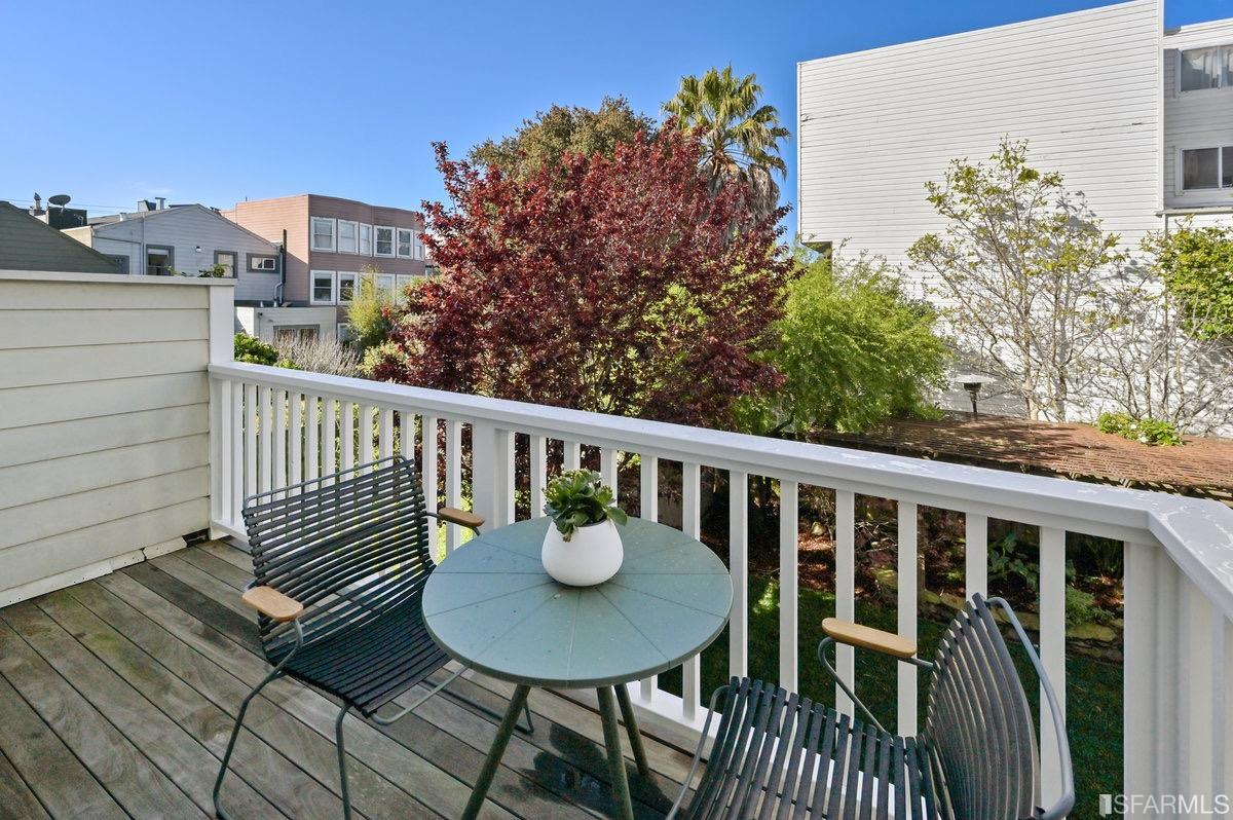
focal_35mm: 15
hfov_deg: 100.4
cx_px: 616
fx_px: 513
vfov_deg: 77.2
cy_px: 410
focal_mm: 15
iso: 400
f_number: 8
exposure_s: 1/2000
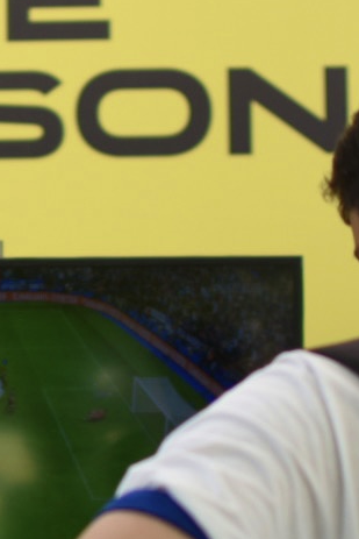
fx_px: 2746
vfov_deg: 11.2
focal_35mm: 184
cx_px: -91
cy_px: 325
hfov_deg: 7.4
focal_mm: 35
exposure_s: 1/800
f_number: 1.8
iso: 125
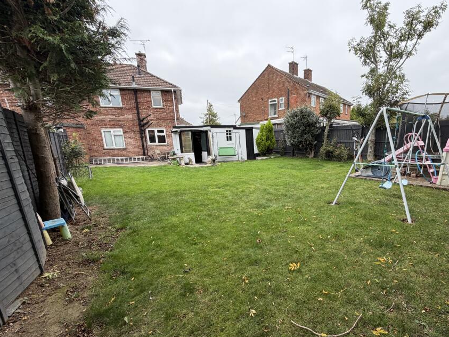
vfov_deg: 74.4
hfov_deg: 90.2
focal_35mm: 17
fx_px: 220
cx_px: 262
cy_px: 189
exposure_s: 1/138
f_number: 2.2
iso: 40
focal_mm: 2.22
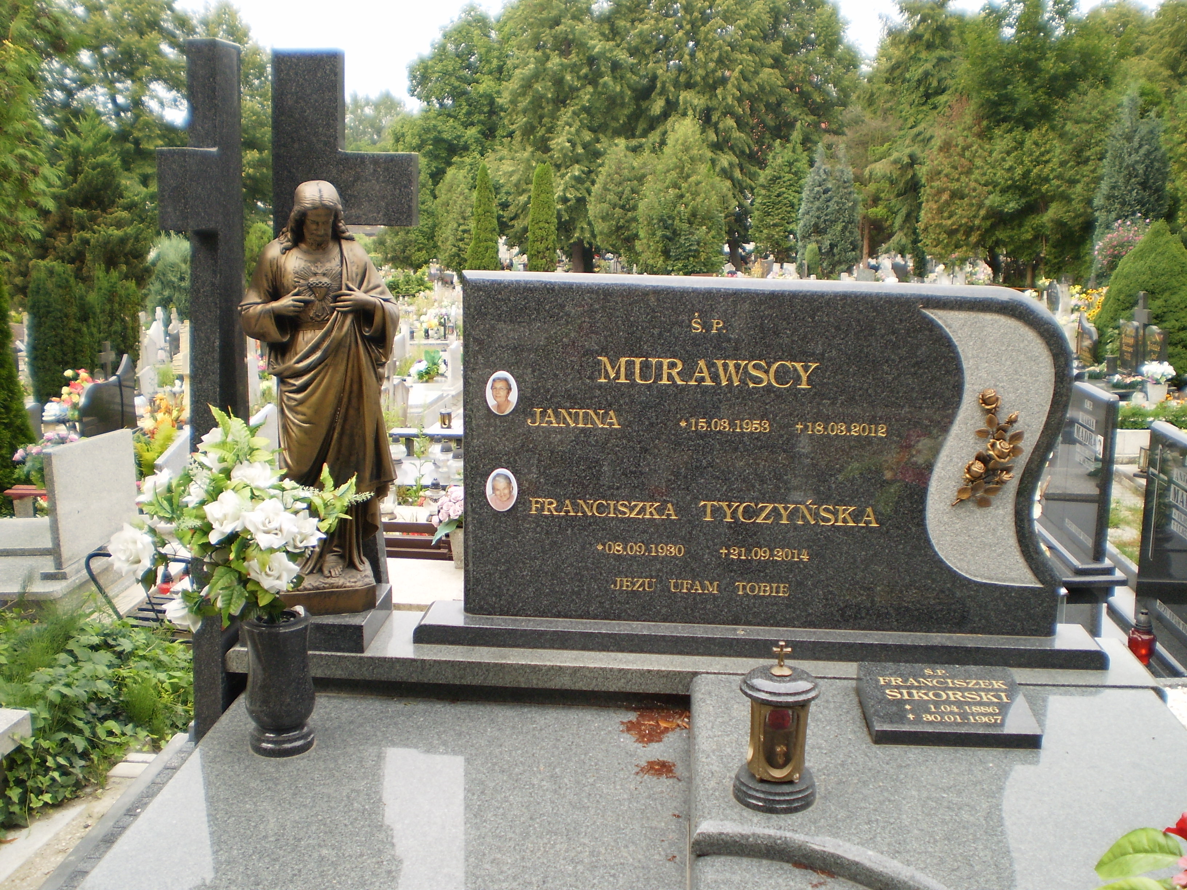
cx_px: 594
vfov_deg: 39.7
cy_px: 445
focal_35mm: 36
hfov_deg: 51.4
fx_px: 1234
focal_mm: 6.3
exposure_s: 1/160
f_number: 3.1
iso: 64
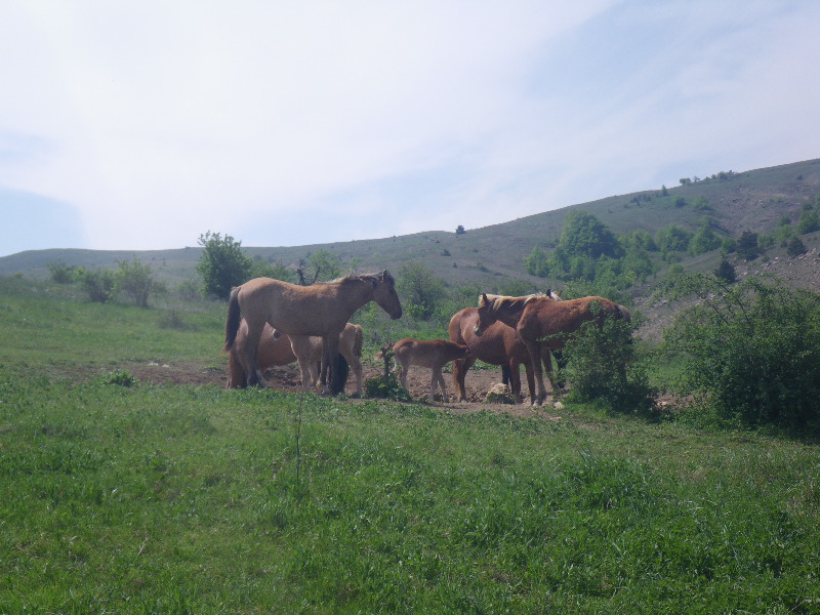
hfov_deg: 31.2
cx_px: 410
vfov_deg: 23.7
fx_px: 1469
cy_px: 308
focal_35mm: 62
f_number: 5.5
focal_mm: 11.1
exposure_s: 1/320
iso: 50
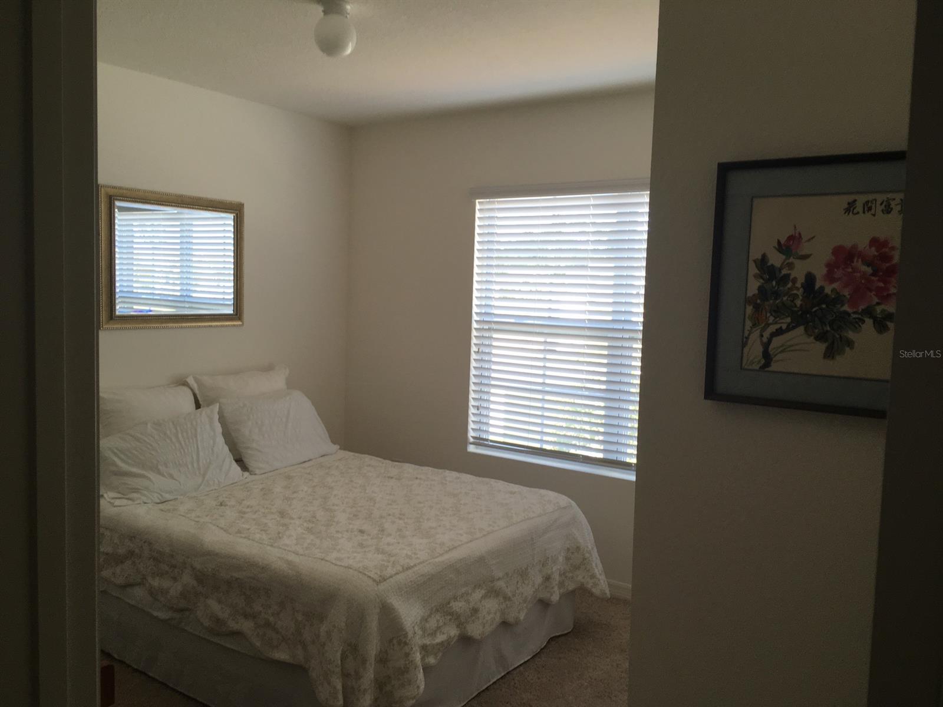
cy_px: 354
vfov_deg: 48.2
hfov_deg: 61.7
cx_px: 472
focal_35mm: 29
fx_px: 790
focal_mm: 4.15
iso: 32
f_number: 2.2
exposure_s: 1/60
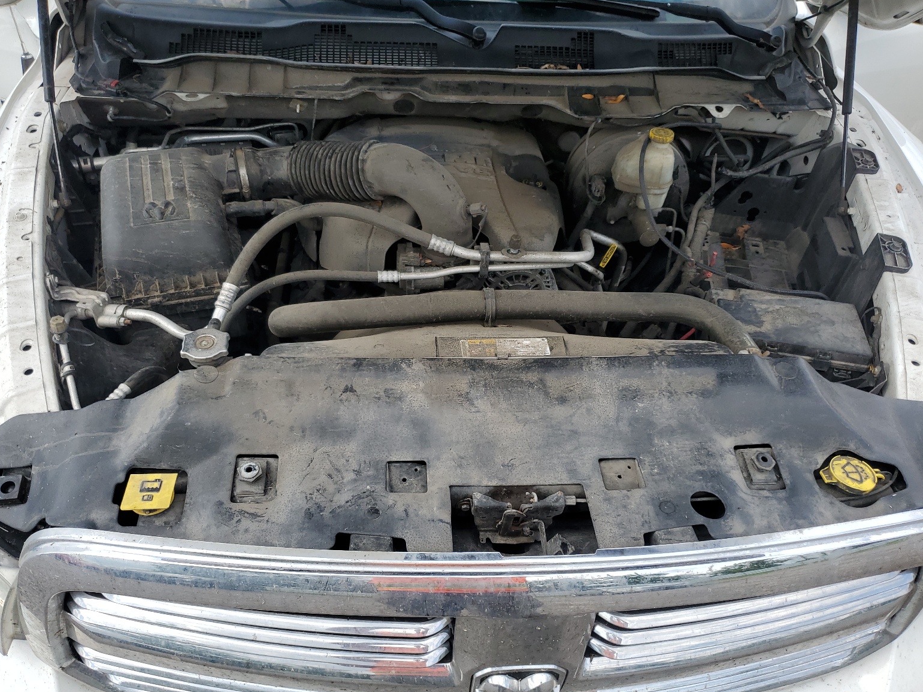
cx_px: 451
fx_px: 720
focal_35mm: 27
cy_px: 349
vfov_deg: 51.4
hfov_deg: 65.3
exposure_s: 1/1429
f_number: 1.5
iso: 50
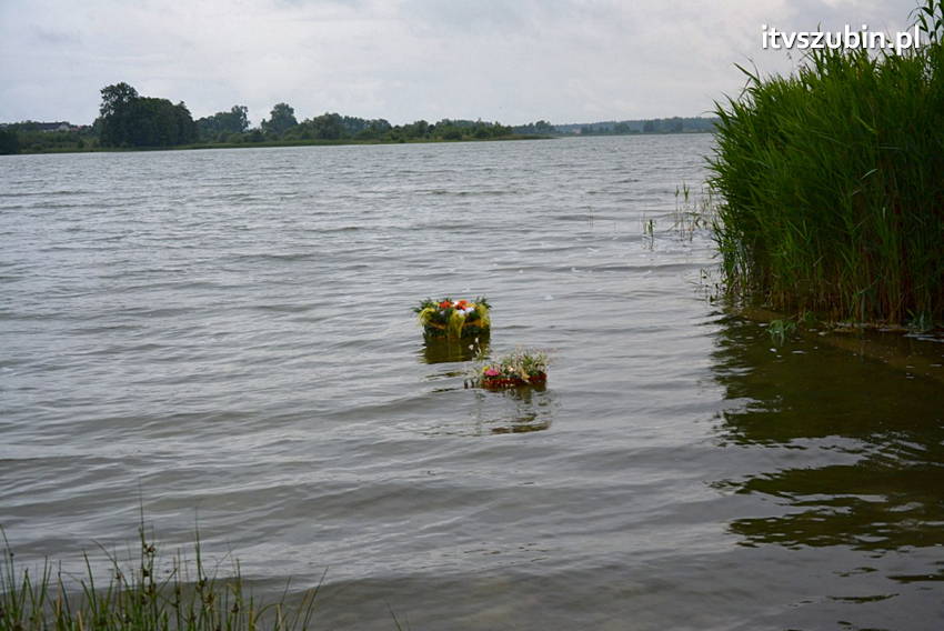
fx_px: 1181
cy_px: 316
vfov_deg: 29.9
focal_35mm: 45
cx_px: 472
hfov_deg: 43.6
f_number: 4.2
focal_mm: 30
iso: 320
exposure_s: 1/60
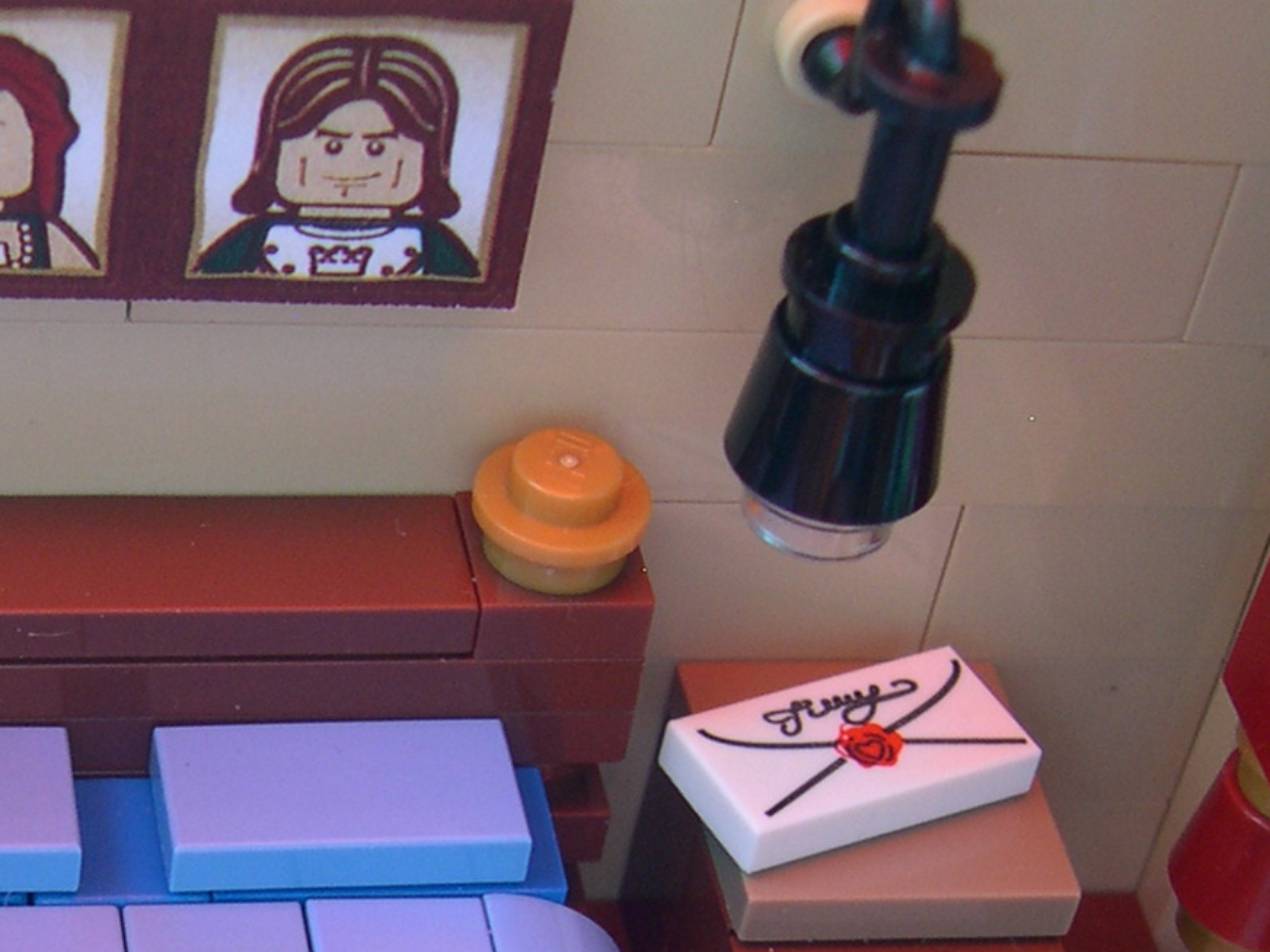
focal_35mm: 99
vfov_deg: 14.6
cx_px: 102
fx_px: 3632
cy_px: 1031
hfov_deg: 19.4
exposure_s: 1/21.5
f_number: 2.8
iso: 100
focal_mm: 8
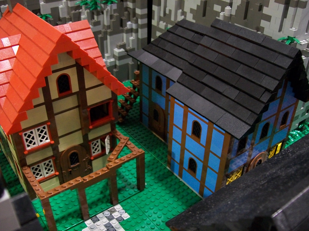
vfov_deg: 39.7
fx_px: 321
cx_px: 154
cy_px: 116
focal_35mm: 36
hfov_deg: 51.4
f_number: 2.7
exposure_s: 1/8
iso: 240
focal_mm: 6
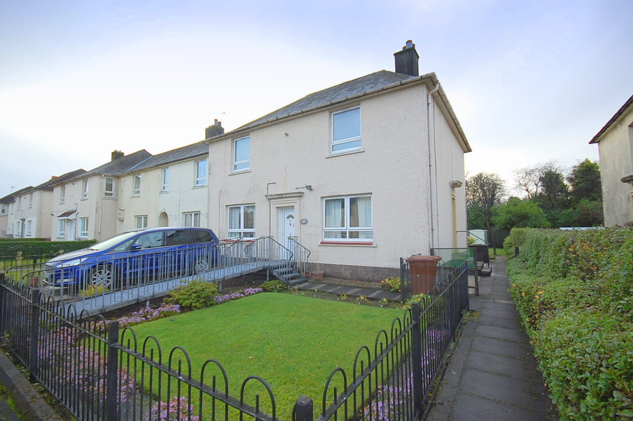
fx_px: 264
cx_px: 316
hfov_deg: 100.4
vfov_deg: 77.2
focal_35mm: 15
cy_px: 210
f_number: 6.3
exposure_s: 1/160
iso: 200
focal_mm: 10
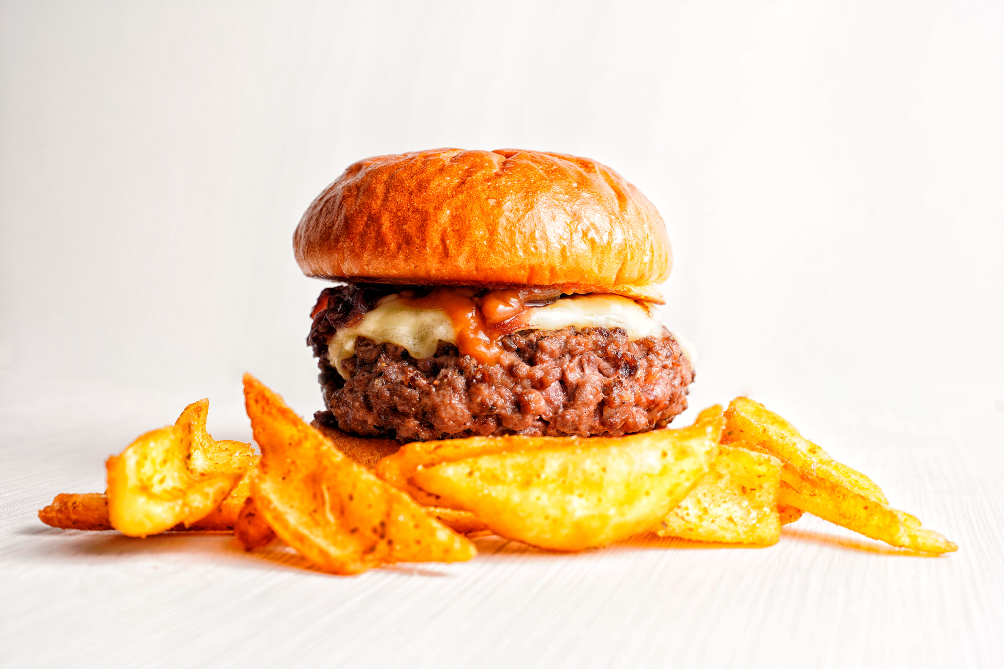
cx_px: 502
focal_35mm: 47
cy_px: 334
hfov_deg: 41.9
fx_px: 1311
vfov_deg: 28.6
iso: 100
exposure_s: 1/160
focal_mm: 47
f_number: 14
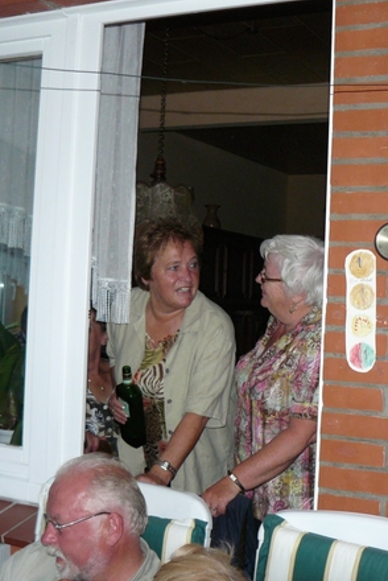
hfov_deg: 26.4
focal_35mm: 51
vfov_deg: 38.9
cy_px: 285
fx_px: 823
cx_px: 256
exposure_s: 1/30
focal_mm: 6
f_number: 2.8
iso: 200
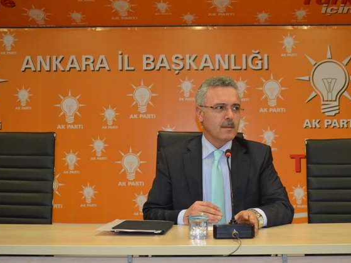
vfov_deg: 25.4
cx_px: 192
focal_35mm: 58
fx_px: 584
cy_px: 132
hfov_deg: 33.5
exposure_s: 1/60
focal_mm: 35
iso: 3200
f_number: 5
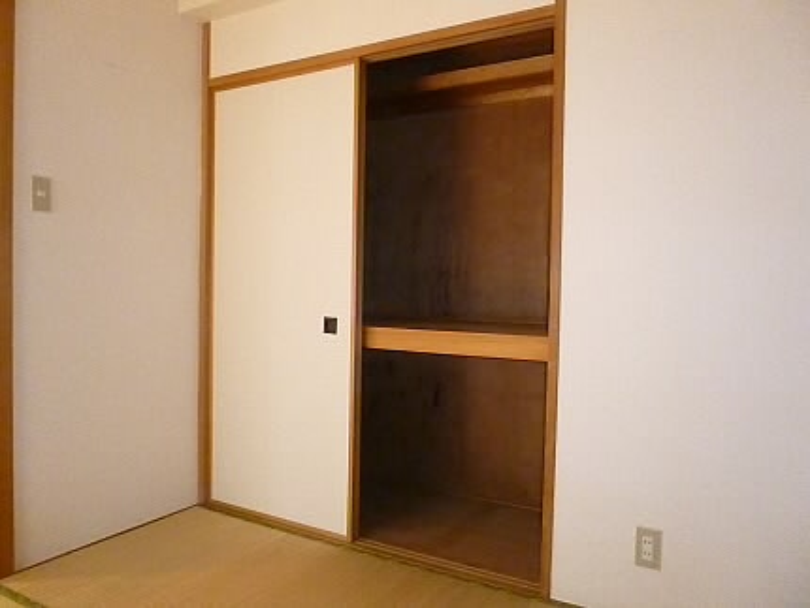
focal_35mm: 25
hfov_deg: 69.4
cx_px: 405
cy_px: 304
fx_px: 585
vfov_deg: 54.9
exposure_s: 1/60
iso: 1600
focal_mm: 4.5
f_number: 3.1
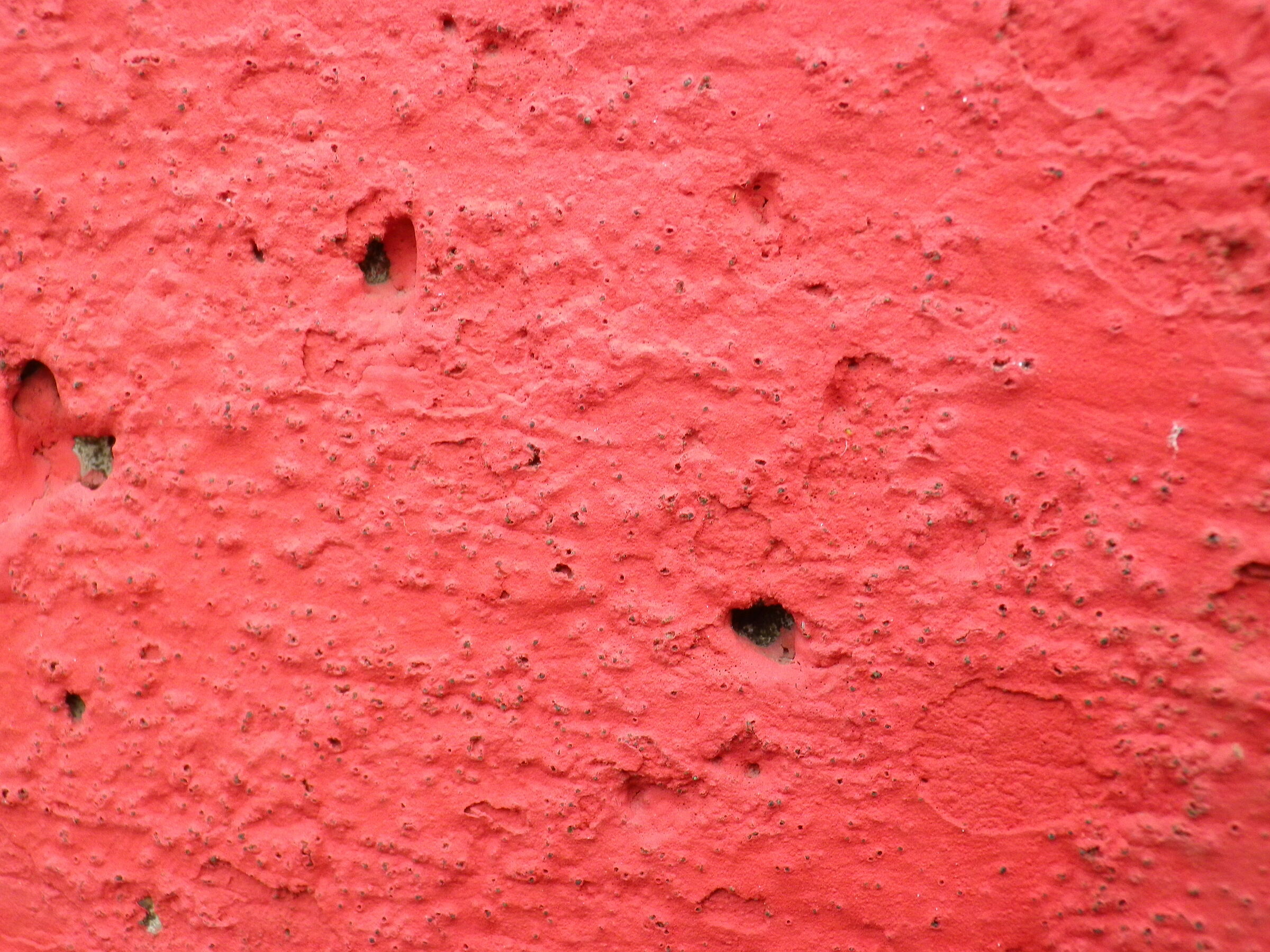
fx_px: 1504
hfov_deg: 45.8
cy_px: 476
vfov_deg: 35.1
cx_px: 635
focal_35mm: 41
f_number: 3.9
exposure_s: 1/50
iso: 160
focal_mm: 7.3
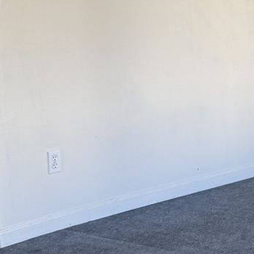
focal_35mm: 124
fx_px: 1029
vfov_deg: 14.0
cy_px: 83
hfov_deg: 12.9
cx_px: 442
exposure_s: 1/121
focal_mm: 6.76
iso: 160
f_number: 1.78
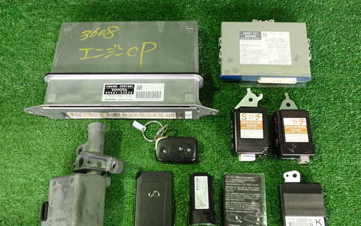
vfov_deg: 39.4
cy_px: 125
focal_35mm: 32
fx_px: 315
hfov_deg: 59.6
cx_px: 180
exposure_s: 1/30
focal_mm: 5.4
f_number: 2.3
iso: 640
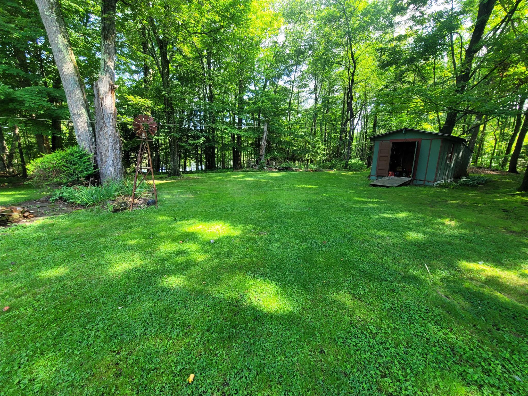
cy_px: 198
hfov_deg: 106.2
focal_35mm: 13
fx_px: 198
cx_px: 264
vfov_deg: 89.9
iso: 64
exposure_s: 1/120
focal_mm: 2.2
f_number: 2.2
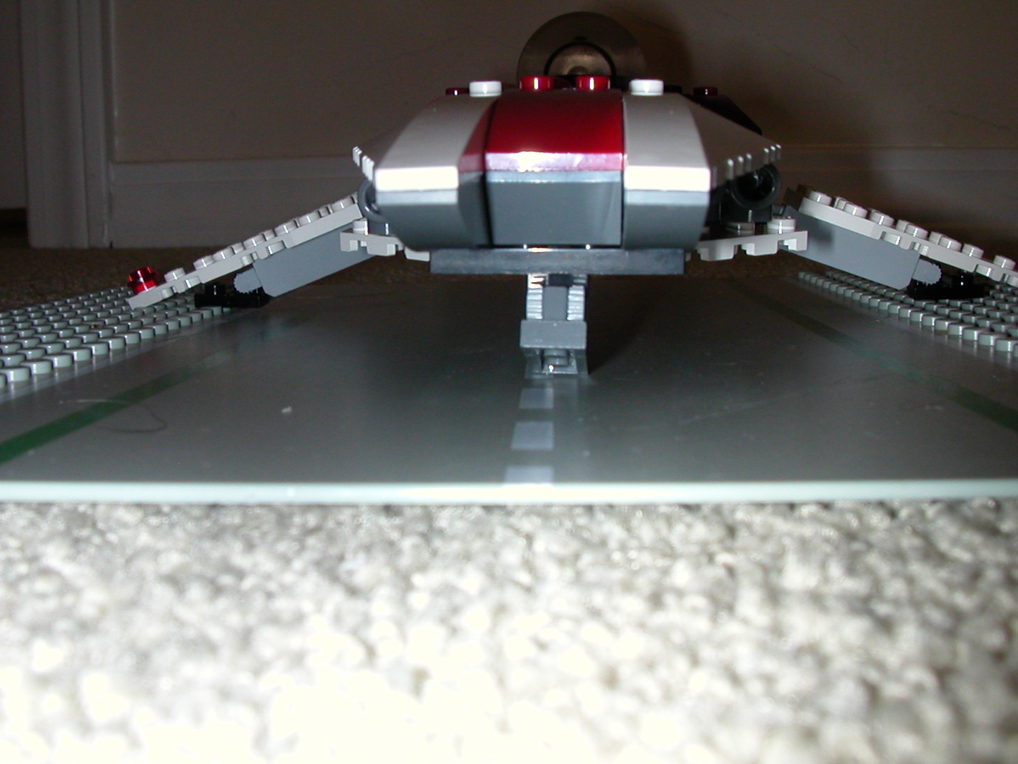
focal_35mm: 41
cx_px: 516
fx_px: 1206
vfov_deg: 35.1
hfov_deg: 45.8
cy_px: 387
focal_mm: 5.6
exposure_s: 1/59.9
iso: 100
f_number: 4.5
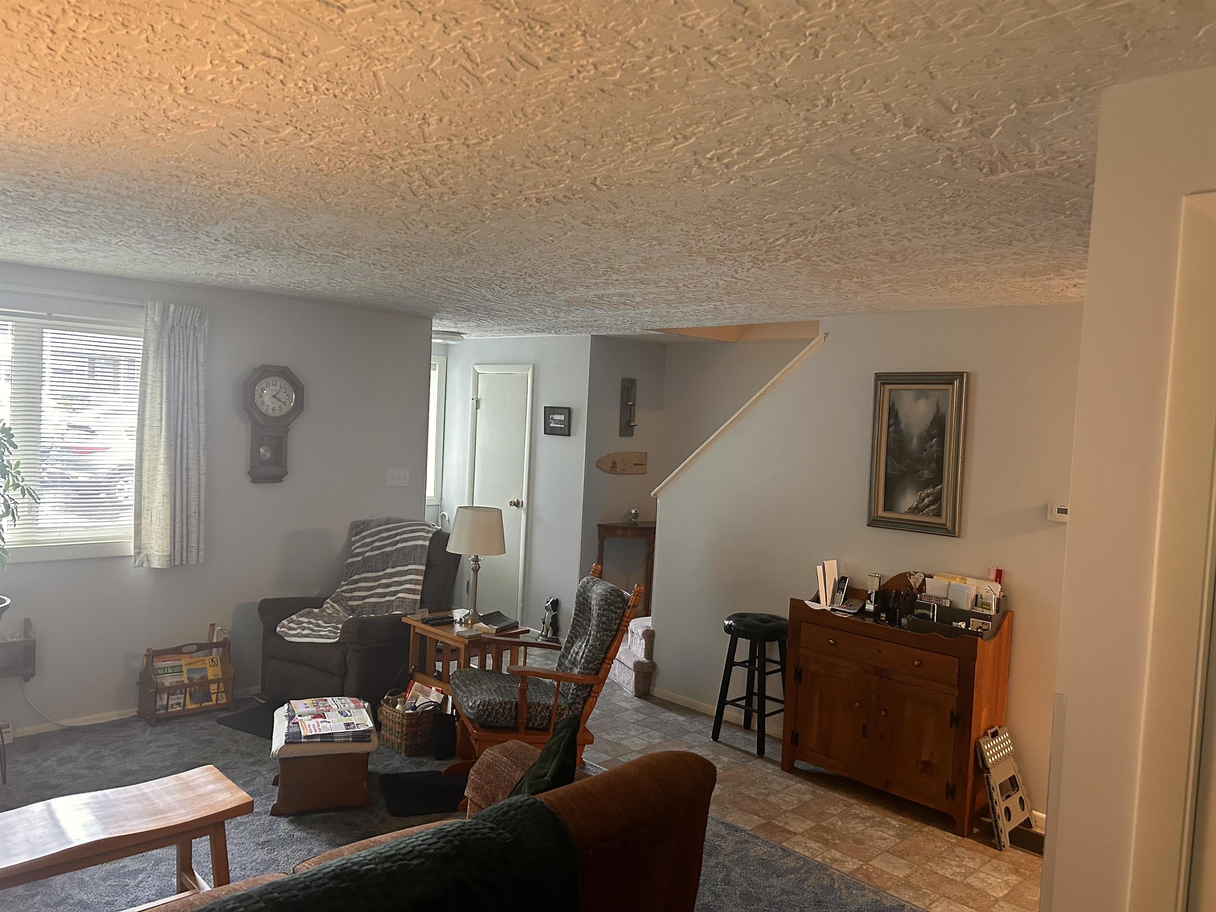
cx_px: 608
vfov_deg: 53.1
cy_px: 456
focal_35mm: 26
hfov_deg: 67.3
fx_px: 913
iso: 320
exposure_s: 1/60
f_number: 1.5
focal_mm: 5.7
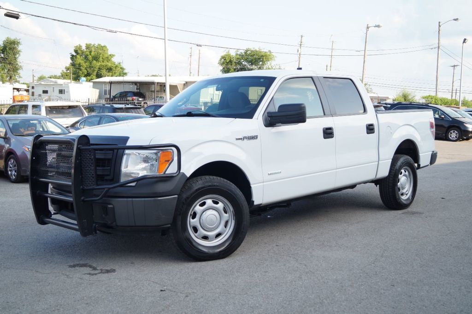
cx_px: 236
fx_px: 511
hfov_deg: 49.6
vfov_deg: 34.2
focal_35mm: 39
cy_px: 157
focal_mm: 26
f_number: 5.6
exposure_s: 1/200
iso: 100
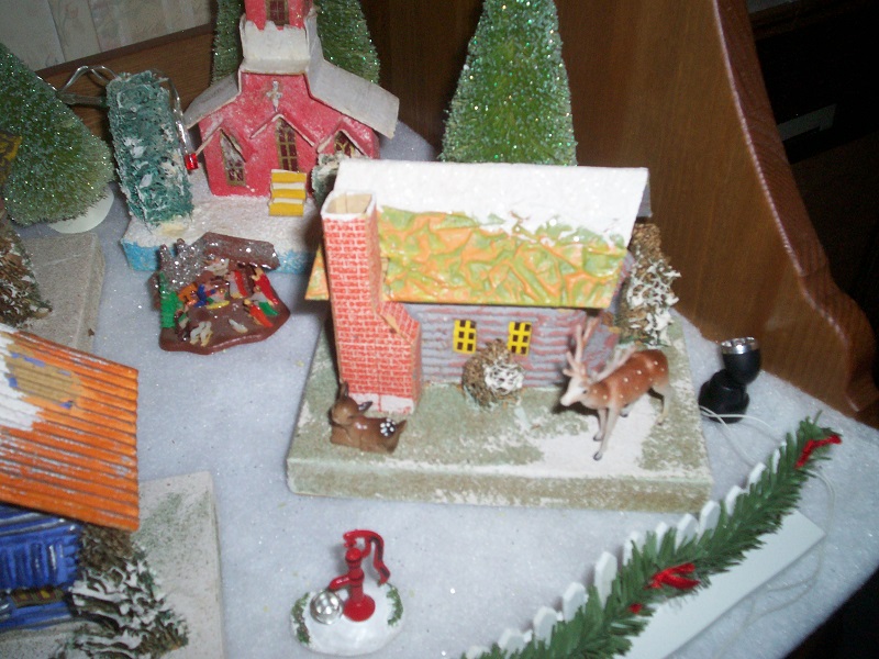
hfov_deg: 51.4
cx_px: 440
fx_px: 914
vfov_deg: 39.7
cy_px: 330
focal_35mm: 36
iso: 140
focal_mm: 5.9
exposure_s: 1/64
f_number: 4.5
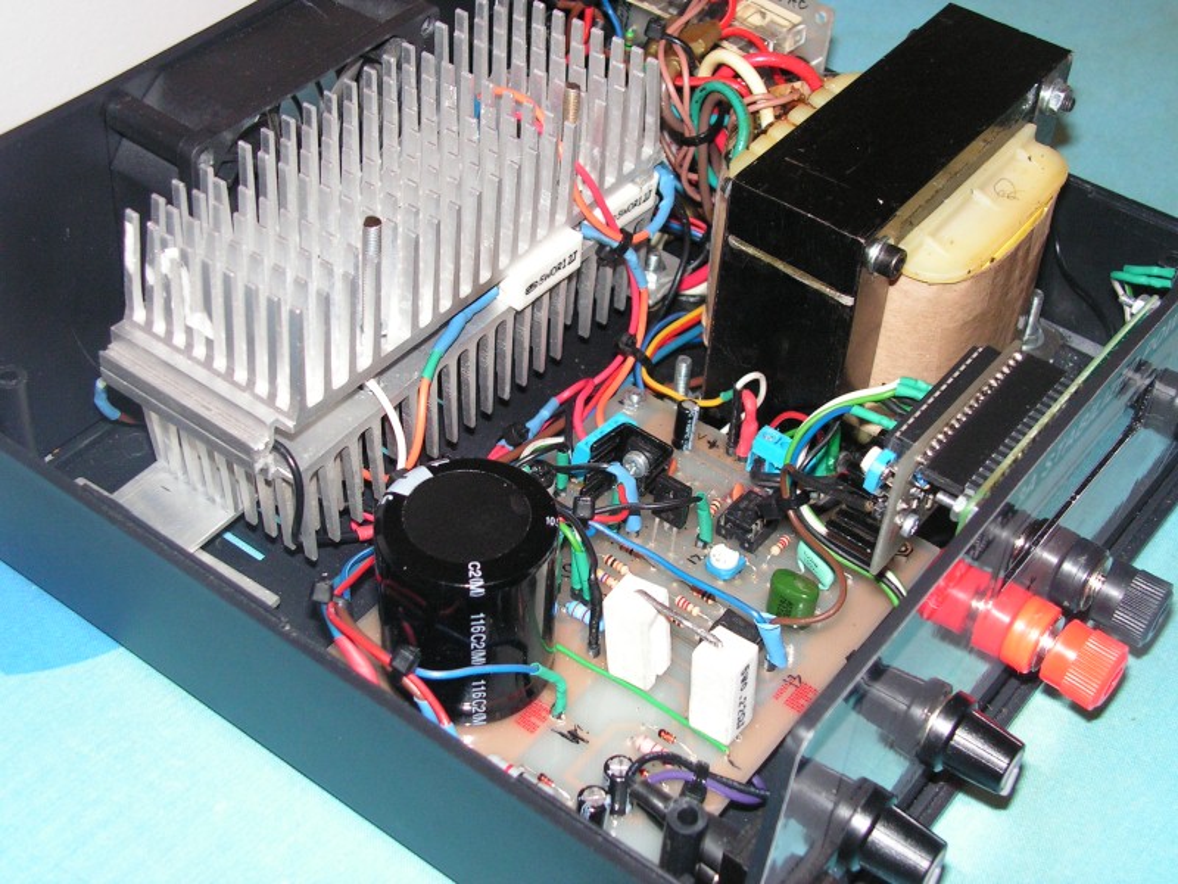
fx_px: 1804
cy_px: 442
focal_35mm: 53
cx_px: 589
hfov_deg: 36.2
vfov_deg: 27.5
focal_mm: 8.9
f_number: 3.2
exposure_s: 1/60
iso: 200
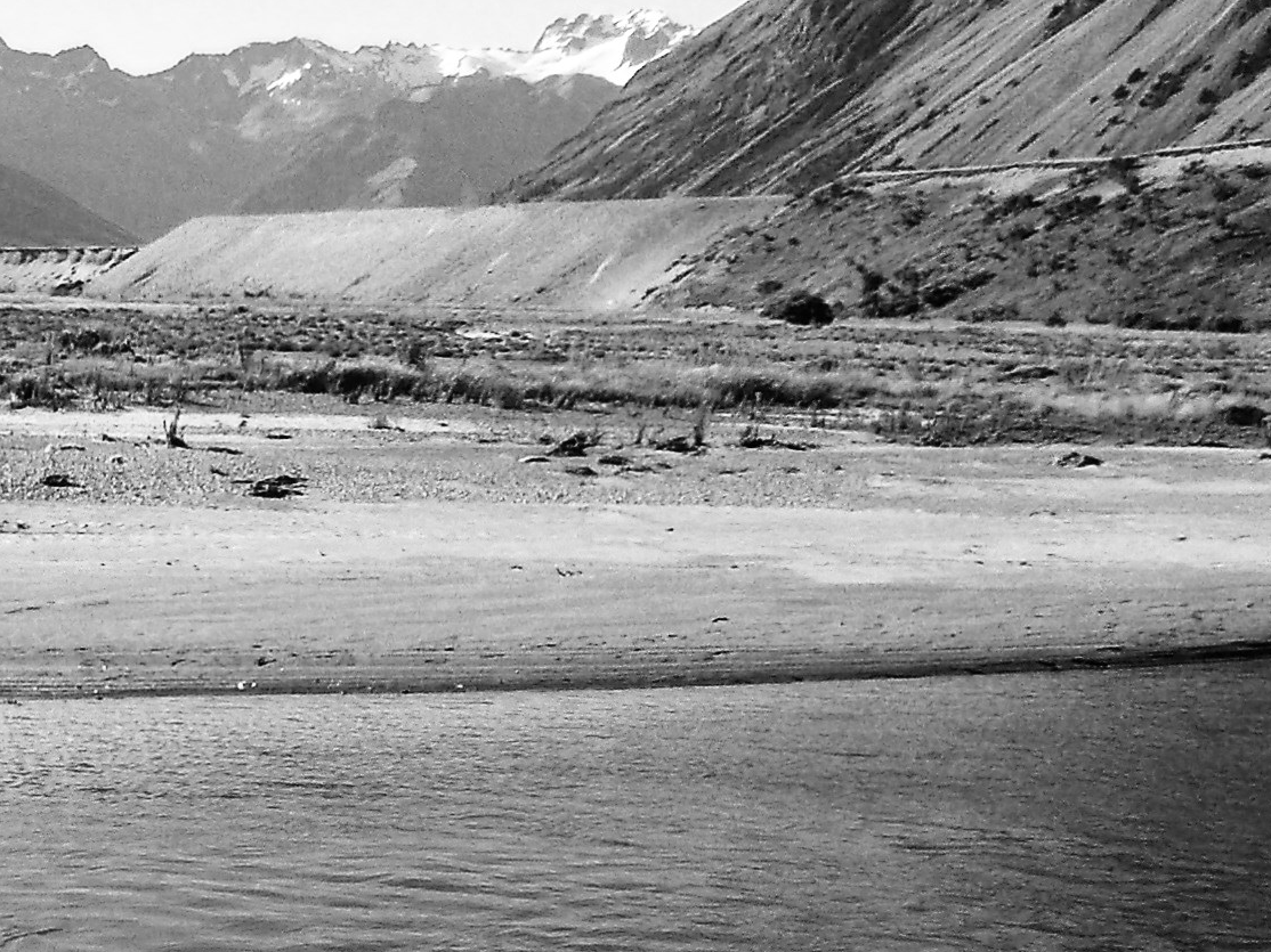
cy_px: 1009
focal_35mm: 95
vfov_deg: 15.2
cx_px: -367
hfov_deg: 19.2
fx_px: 3487
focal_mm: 4.1
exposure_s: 1/640
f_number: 3.3
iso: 80
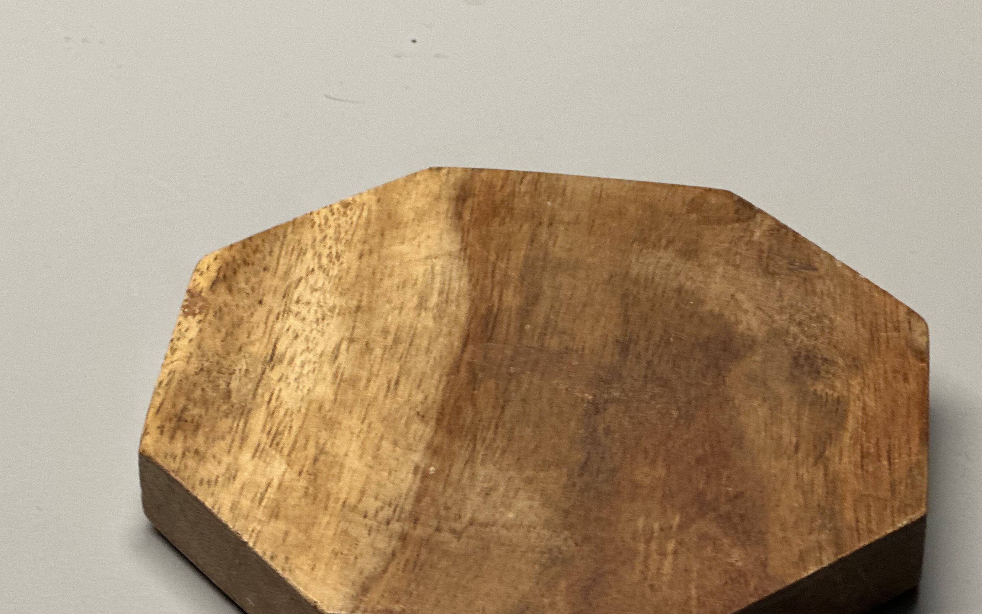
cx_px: 504
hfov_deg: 17.1
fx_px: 3265
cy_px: 508
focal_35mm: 122
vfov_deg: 10.7
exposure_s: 1/40
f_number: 2.8
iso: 160
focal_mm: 9
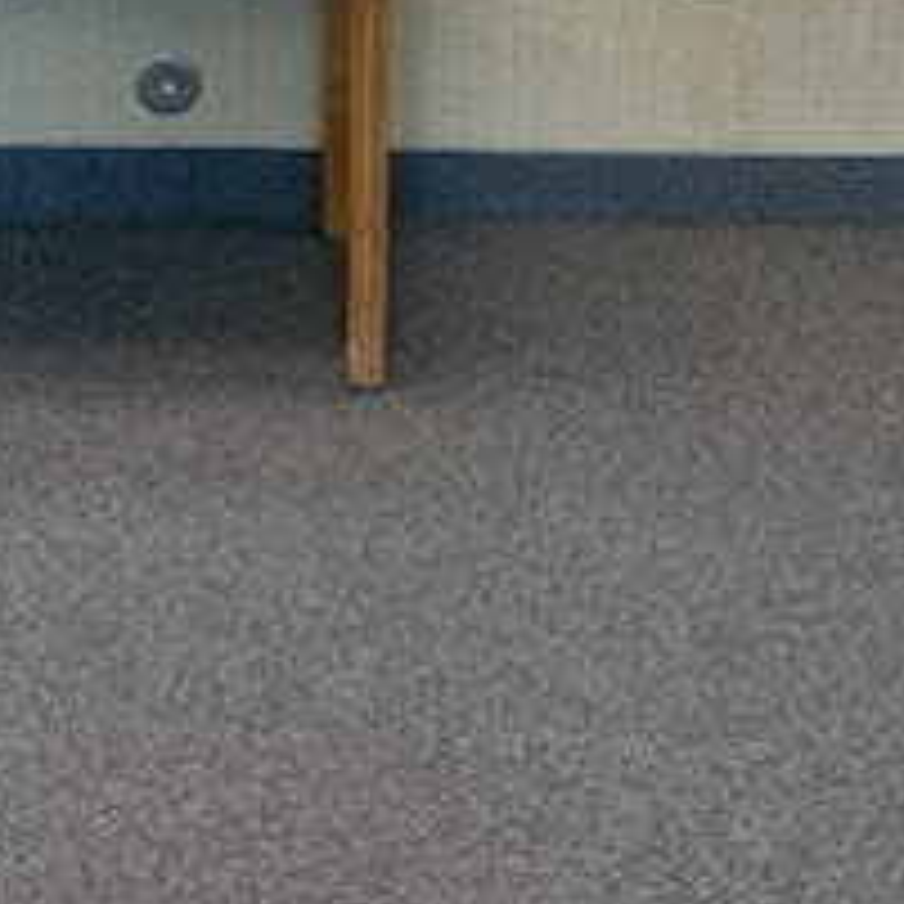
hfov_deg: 22.9
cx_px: 45
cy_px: -130
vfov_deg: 22.2
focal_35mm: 73
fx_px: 2157
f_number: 1.8
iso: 200
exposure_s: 1/60
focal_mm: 4.25
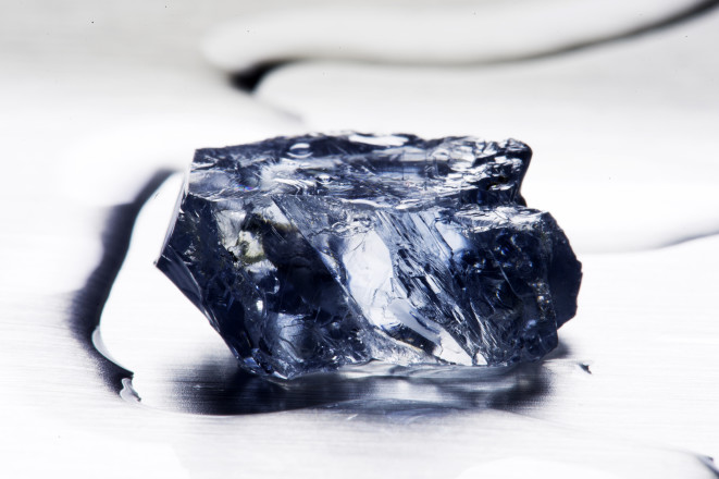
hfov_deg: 19.5
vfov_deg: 13.0
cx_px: 360
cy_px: 240
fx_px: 2096
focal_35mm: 105
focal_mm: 105
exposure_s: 1/125
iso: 100
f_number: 45
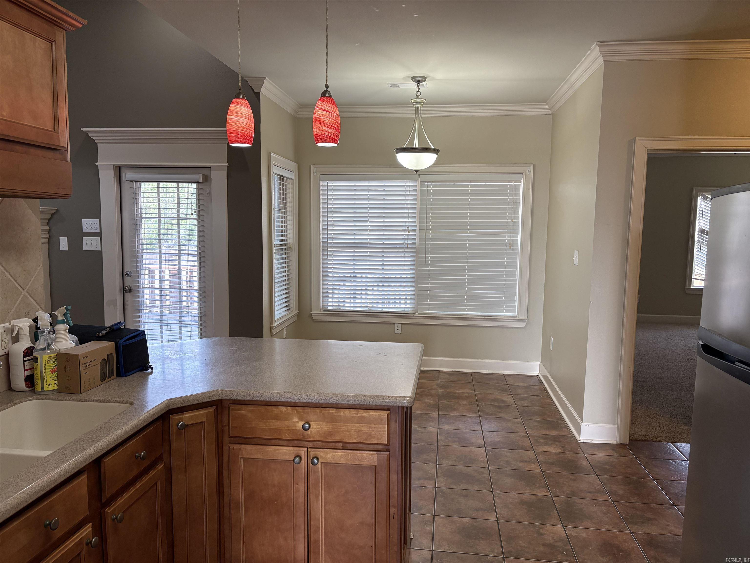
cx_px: 375
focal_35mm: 26
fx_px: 563
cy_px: 282
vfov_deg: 53.1
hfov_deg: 67.3
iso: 125
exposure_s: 1/120
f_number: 1.6
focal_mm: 5.96
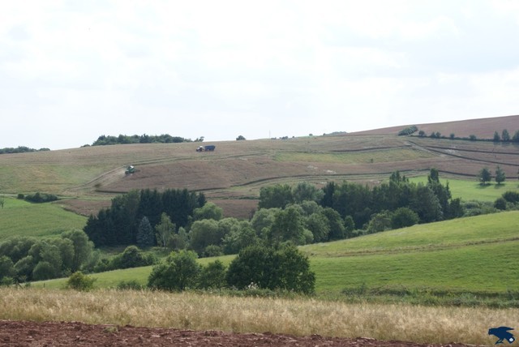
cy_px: 174
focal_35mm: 82
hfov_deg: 24.6
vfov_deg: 16.6
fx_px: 1190
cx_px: 260
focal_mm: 55
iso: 100
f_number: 13
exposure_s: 1/160
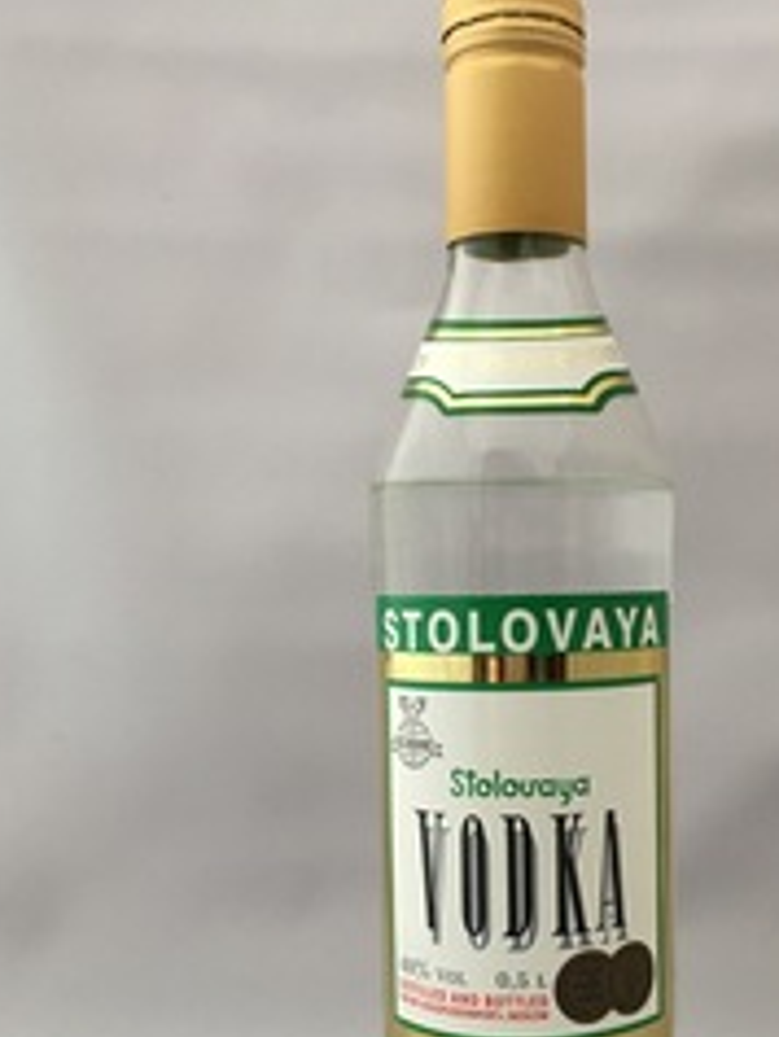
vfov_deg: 42.5
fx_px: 1319
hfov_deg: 32.6
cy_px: 665
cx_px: 521
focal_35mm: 44
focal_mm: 4.15
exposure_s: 1/17
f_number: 2.2
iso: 200
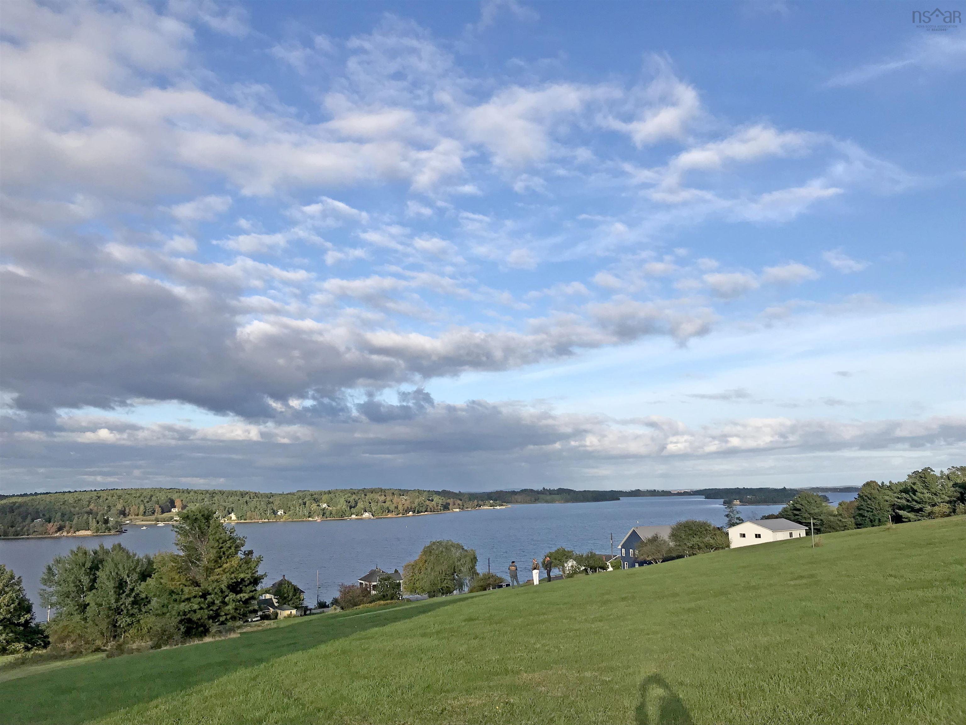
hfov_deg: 63.4
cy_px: 362
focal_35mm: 28
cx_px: 483
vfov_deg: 49.7
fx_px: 781
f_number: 1.8
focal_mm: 3.99
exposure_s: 1/2336
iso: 20
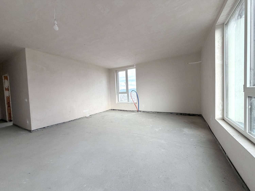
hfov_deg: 102.1
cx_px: 128
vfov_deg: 85.7
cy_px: 96
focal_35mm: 14
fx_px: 103
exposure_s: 1/121
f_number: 2.2
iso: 80
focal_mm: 2.22
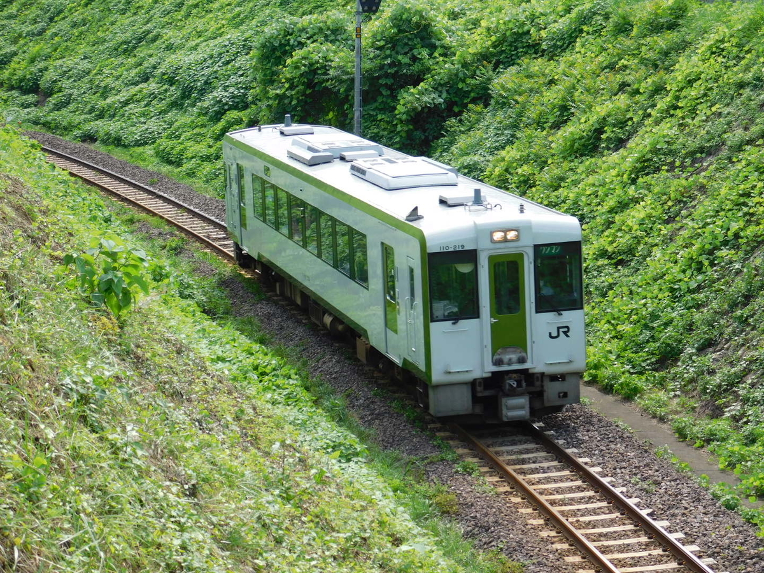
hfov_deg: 19.8
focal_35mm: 99
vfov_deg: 14.9
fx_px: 2185
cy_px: 286
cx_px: 382
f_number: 4.6
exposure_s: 1/250
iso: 140
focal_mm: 17.6
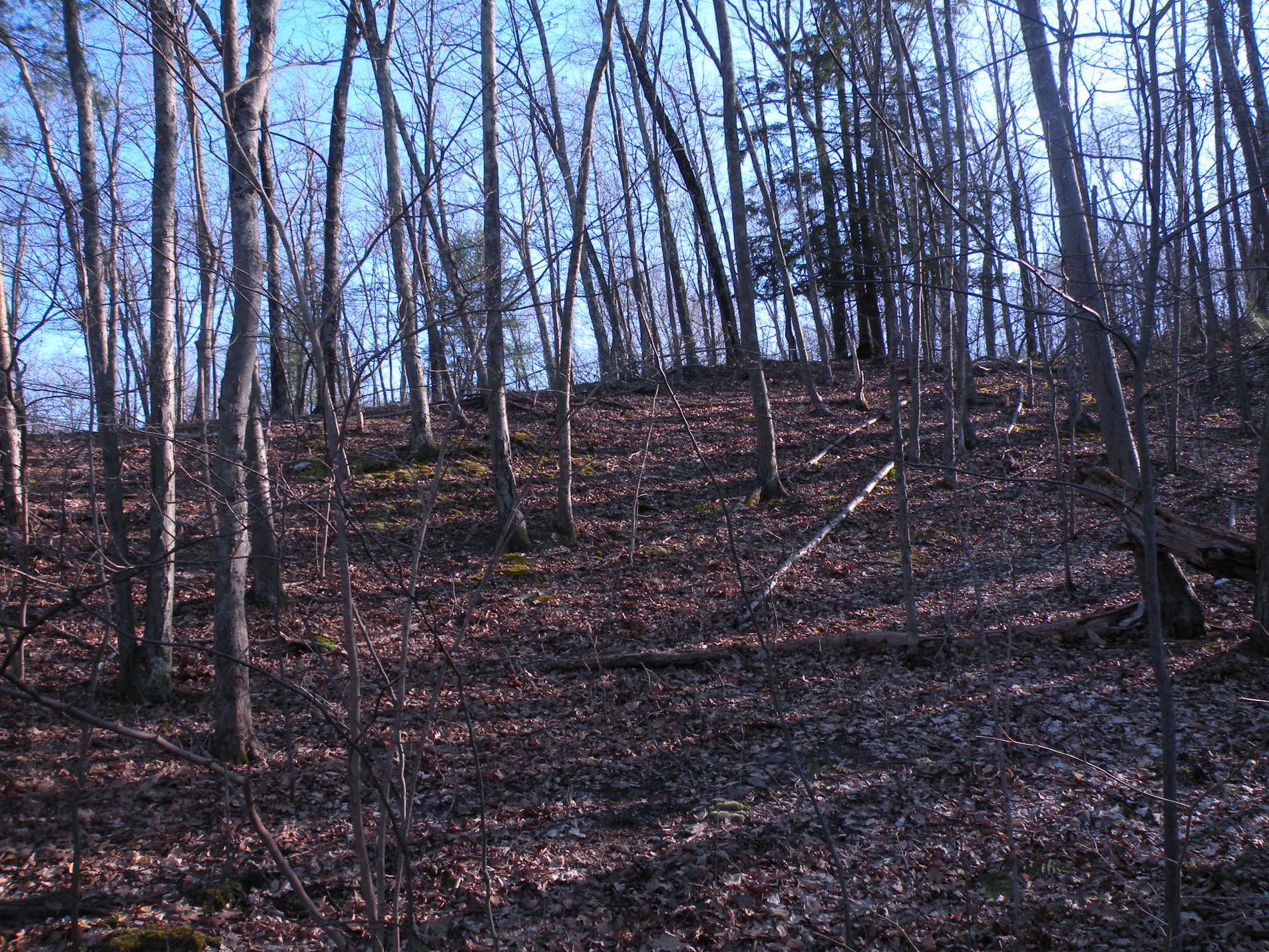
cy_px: 475
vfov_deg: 48.2
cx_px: 681
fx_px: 1063
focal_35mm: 29
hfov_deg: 61.6
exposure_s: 1/109
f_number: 4.5
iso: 64
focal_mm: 4.7
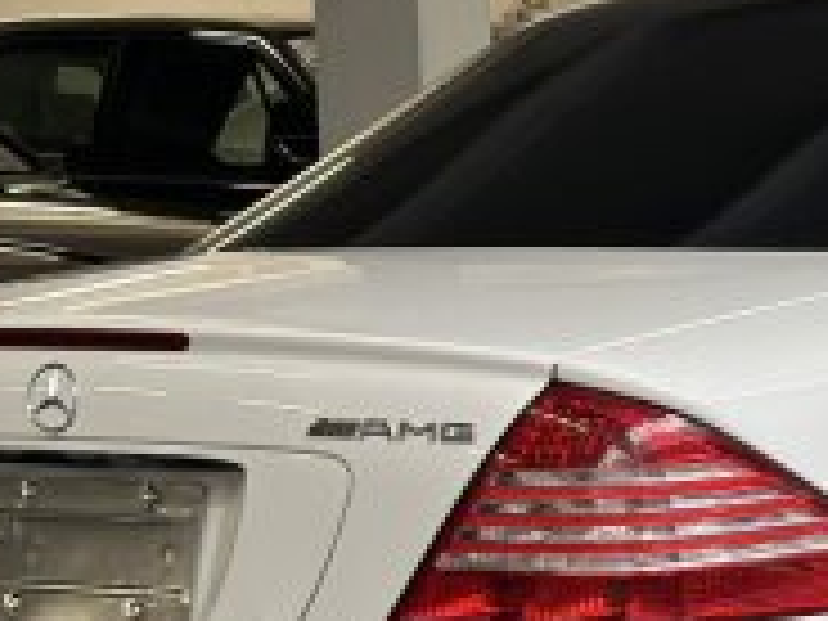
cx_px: 958
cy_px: 544
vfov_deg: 8.9
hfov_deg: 11.6
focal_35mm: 167
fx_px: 3995
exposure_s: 1/100
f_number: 1.78
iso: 80
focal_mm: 6.86
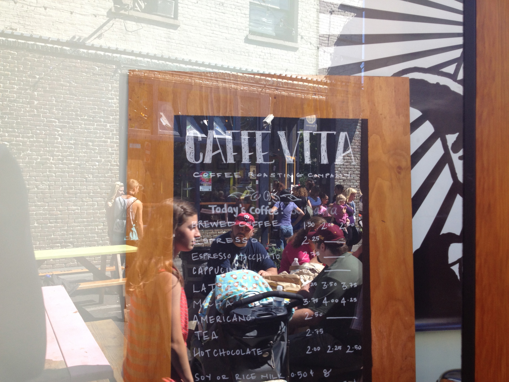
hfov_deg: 52.6
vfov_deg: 40.7
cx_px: 254
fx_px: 515
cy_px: 191
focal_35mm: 35
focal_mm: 4.28
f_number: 2.4
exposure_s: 1/165
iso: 64
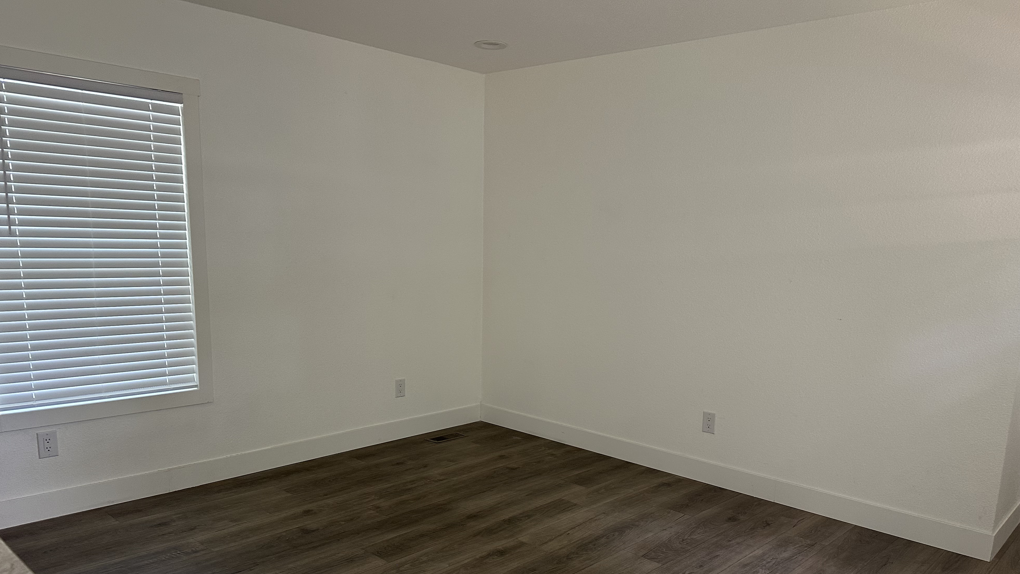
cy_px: 386
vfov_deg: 42.3
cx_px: 517
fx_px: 730
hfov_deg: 69.9
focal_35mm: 27
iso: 250
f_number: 1.78
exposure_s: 1/64
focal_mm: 6.86
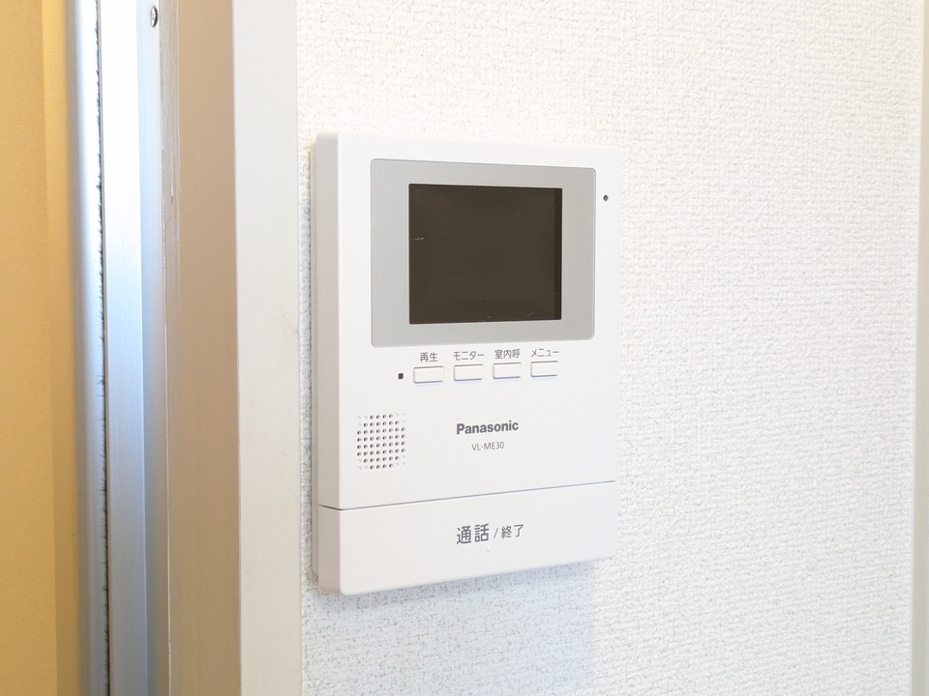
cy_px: 348
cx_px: 464
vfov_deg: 28.6
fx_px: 1369
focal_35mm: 51
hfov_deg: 37.5
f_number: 1.89
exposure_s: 1/120
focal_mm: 5.43
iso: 472
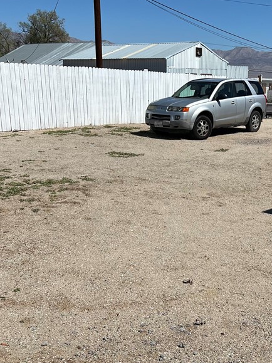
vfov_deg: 41.0
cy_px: 227
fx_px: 482
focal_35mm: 46
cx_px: 191
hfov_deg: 31.2
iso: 50
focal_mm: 5.7
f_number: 1.5
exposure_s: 1/10309
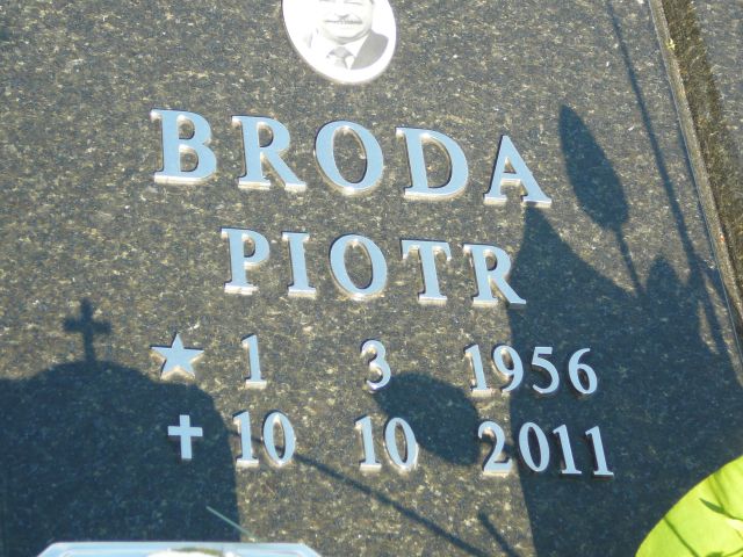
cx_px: 372
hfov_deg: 22.5
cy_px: 278
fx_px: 1867
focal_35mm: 87
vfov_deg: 17.0
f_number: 3.8
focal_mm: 13
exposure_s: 1/160
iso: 80
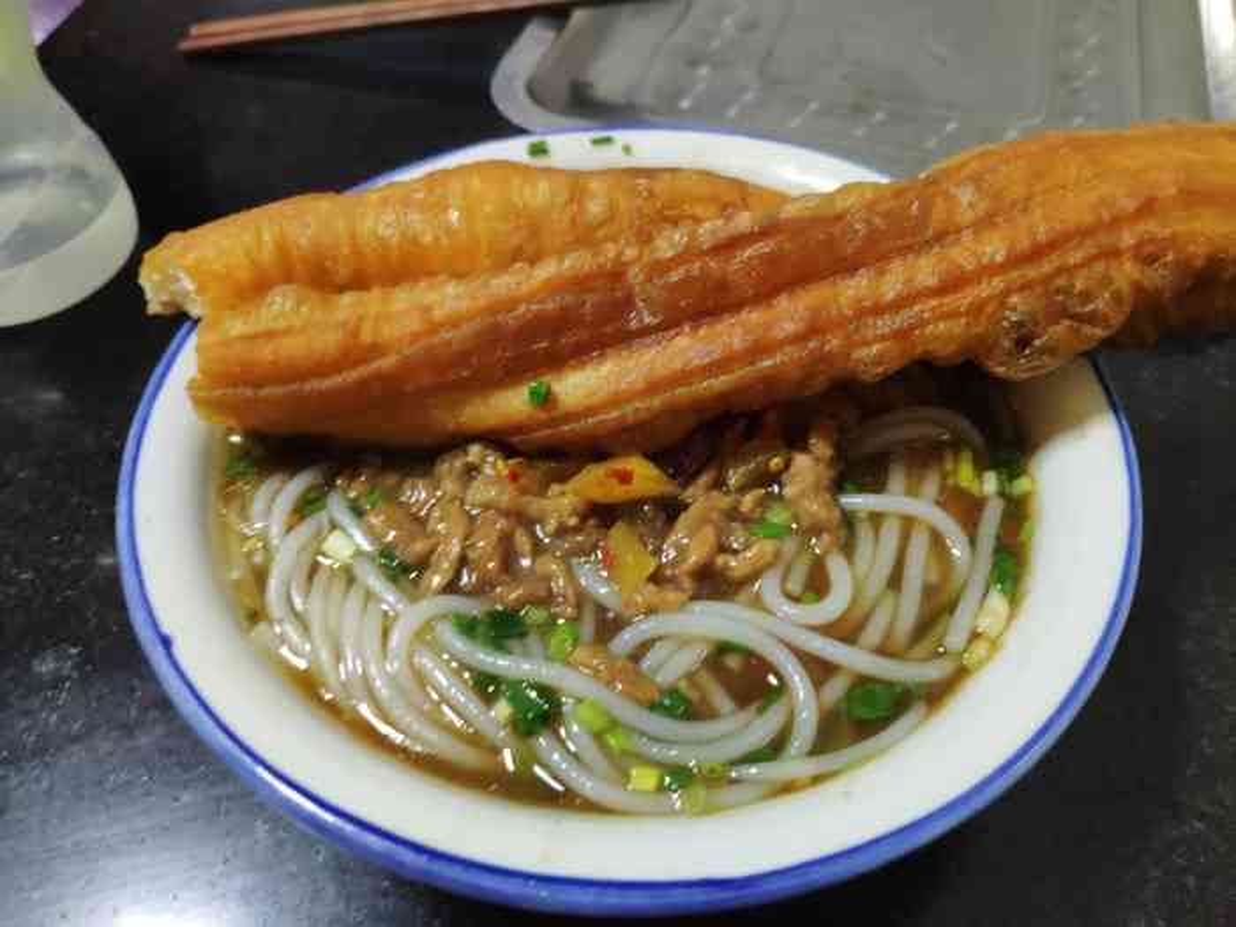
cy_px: 464
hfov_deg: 79.0
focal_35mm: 21
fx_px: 750
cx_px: 618
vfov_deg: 63.4
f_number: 1.8
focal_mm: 4.22
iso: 1806
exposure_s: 1/25
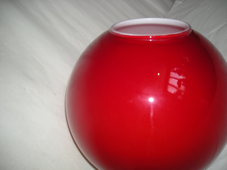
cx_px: 114
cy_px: 85
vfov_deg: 40.7
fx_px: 230
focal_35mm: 35
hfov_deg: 52.6
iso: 50
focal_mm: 5.7
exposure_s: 1/34.3
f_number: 2.8
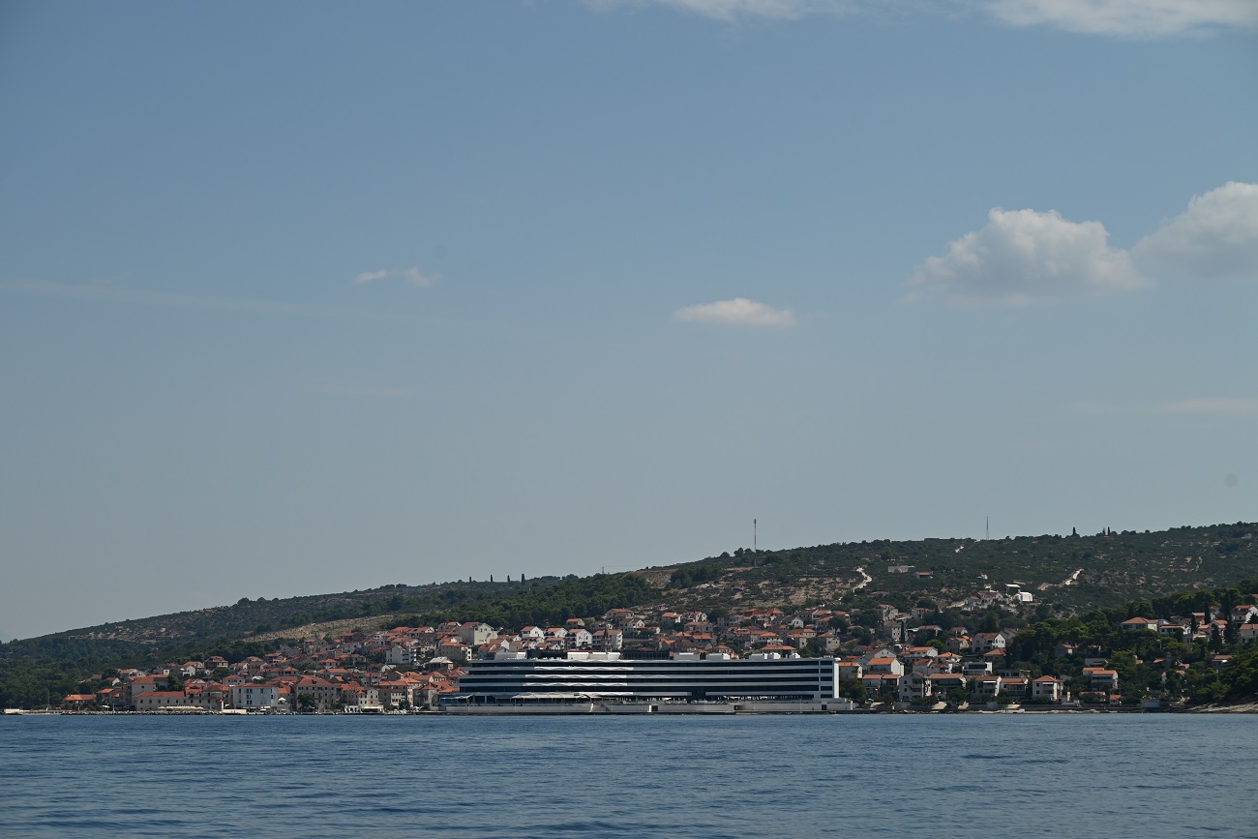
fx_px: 3495
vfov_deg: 13.7
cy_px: 420
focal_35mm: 100
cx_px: 629
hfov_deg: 20.4
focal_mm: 100
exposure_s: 1/800
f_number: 8
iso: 100
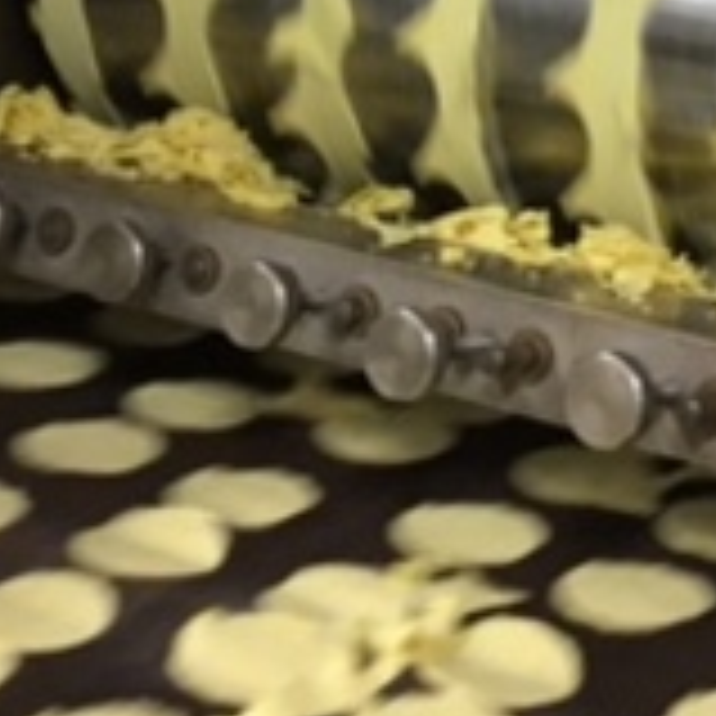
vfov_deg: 14.3
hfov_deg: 15.4
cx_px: 513
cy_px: -408
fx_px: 2644
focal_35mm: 113
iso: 160
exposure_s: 1/33
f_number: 2.2
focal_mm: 4.15
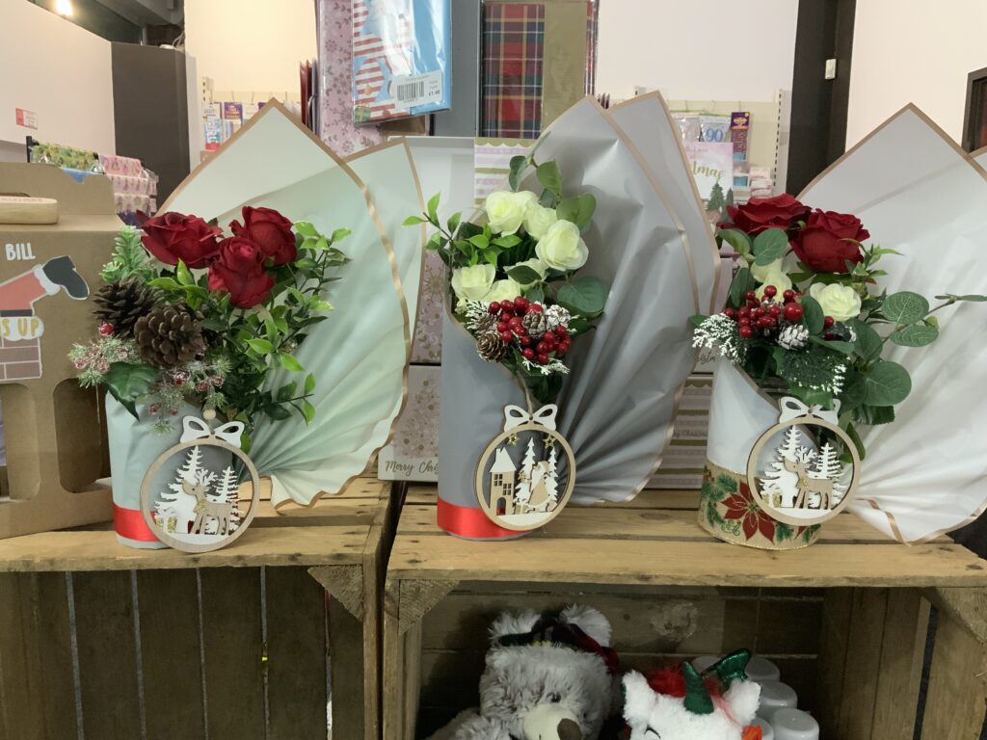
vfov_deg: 48.2
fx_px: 827
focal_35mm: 29
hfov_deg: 61.7
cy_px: 370
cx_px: 494
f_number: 1.8
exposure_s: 1/50
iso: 250
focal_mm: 3
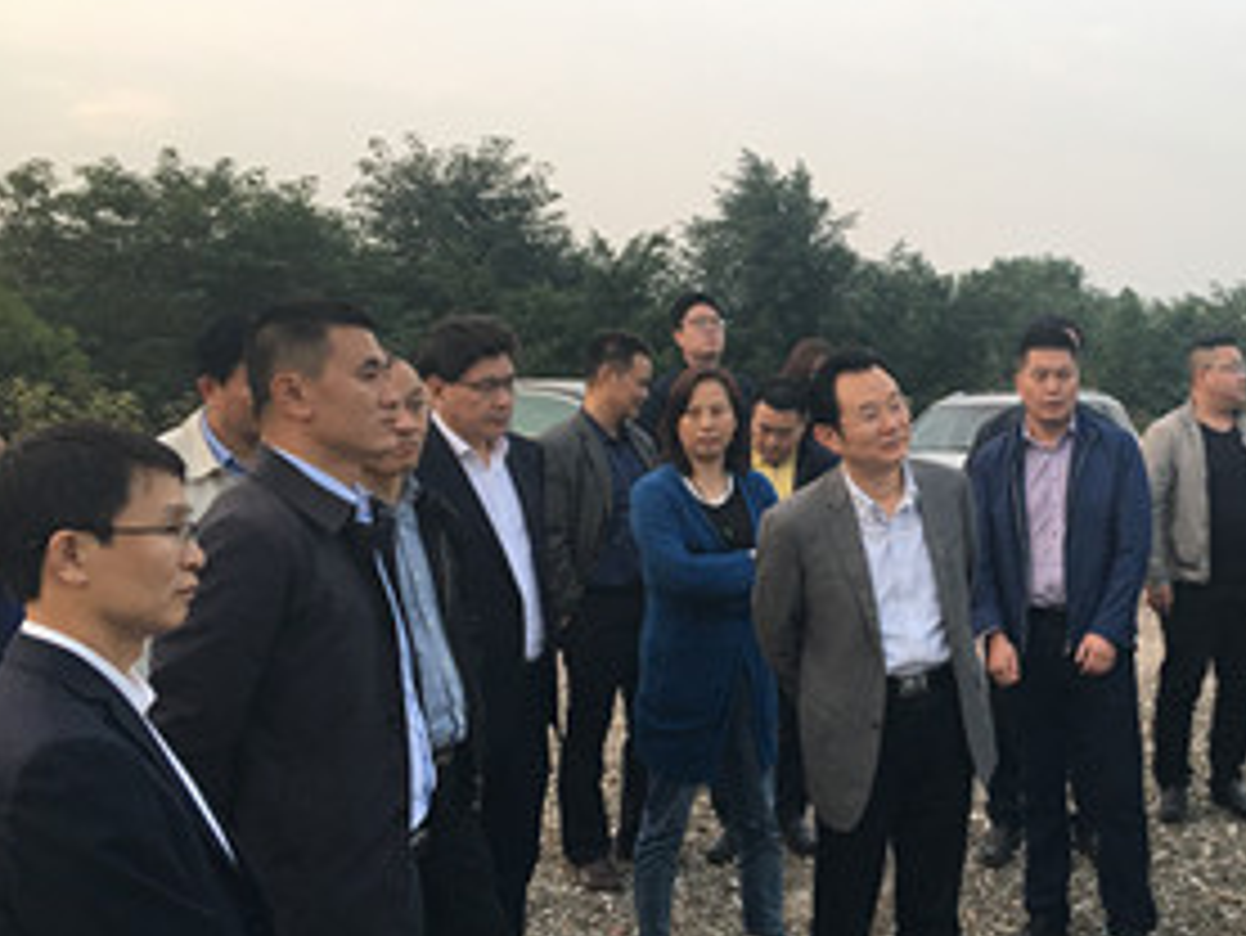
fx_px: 1584
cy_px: 502
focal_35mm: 44
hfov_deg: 41.7
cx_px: 931
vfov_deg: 32.9
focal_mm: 4.15
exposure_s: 1/33
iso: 32
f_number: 2.2
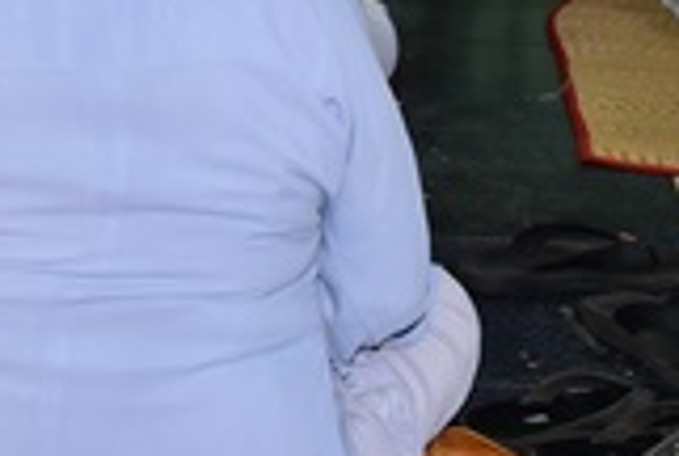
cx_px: 164
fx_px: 2362
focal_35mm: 125
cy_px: -312
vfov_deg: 10.5
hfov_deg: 16.3
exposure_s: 1/40
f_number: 4
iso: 1000
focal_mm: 31
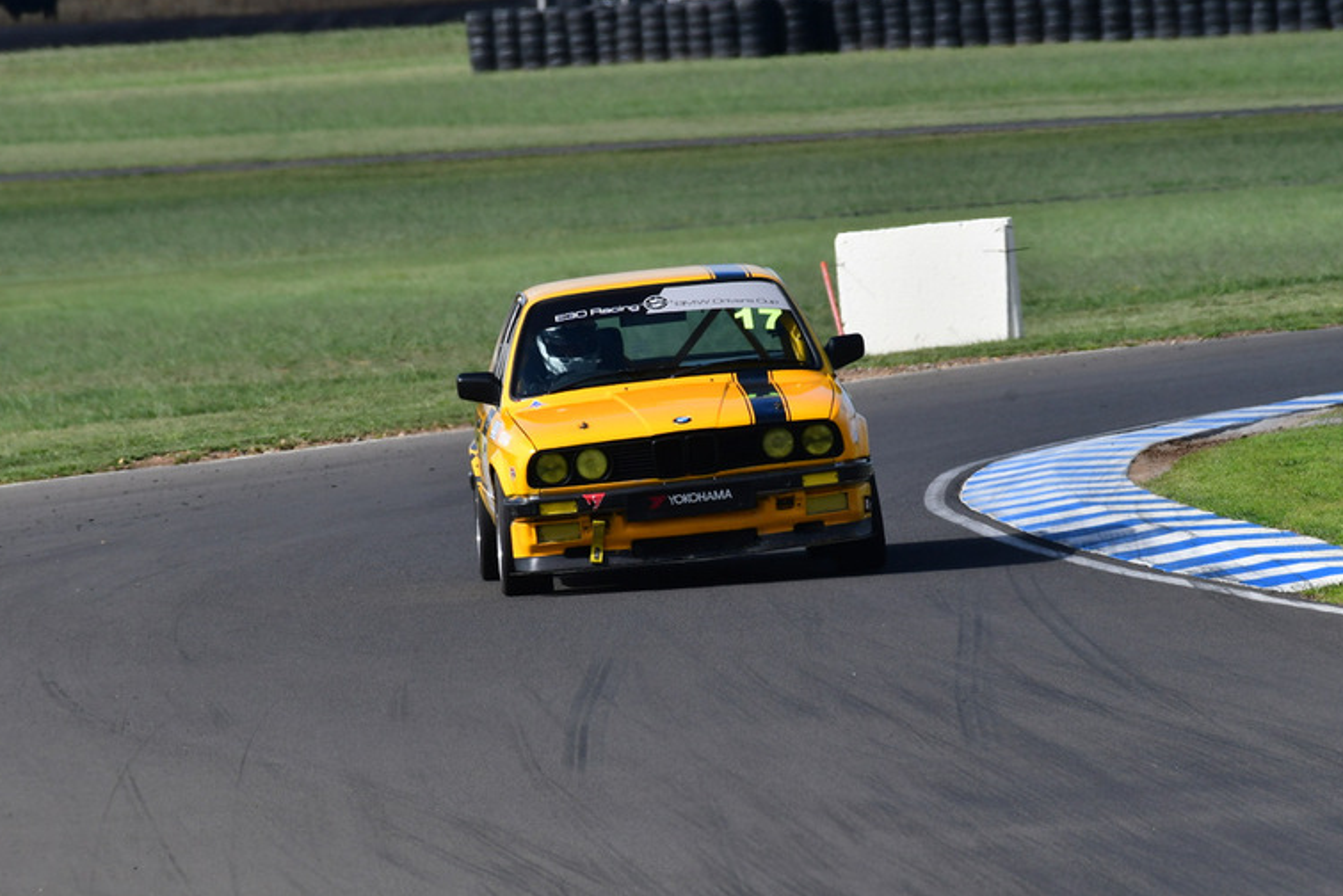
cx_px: 642
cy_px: 423
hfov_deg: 2.6
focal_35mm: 795
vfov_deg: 1.7
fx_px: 29668
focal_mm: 500
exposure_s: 1/640
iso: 400
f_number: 11
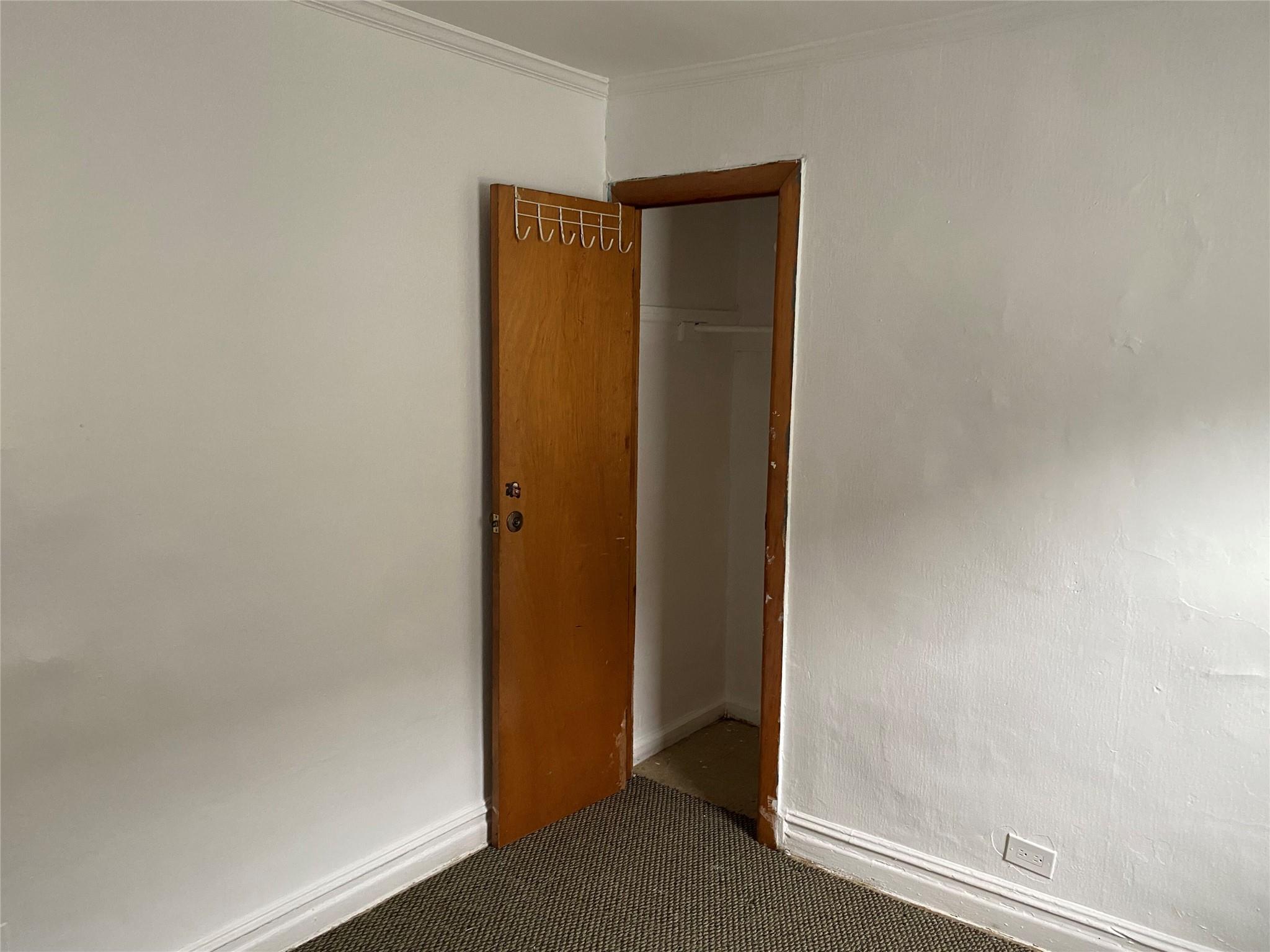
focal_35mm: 26
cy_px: 476
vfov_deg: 53.1
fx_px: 954
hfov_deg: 67.3
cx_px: 635
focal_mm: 4.25
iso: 200
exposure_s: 1/60
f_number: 1.8
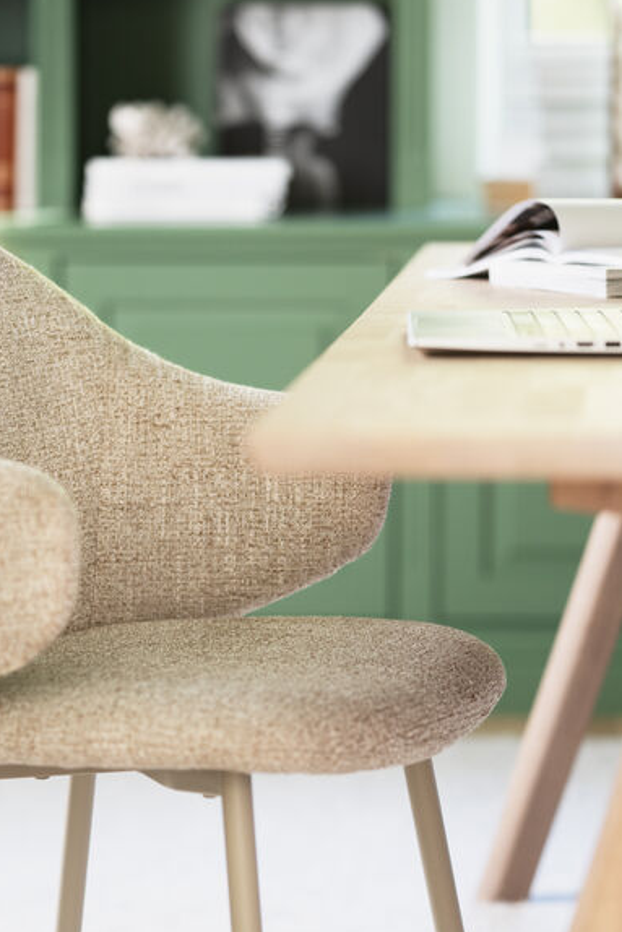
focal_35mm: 148
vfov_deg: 13.9
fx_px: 3833
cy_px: 581
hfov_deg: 9.3
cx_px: 199
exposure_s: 1/60
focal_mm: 85
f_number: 1.8
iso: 160
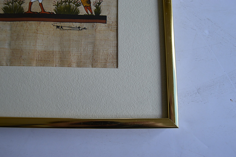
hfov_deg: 62.0
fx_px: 197
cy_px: 78
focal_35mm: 30
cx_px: 118
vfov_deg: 43.5
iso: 160
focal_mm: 20
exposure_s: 1/125
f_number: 5.6
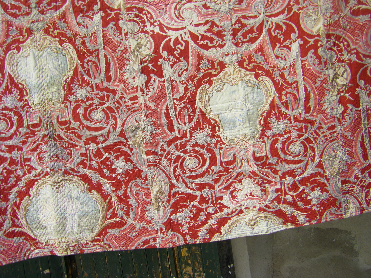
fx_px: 407
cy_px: 139
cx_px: 186
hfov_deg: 49.0
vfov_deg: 37.7
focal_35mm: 38
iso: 64
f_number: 7
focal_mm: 6.3
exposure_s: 1/250
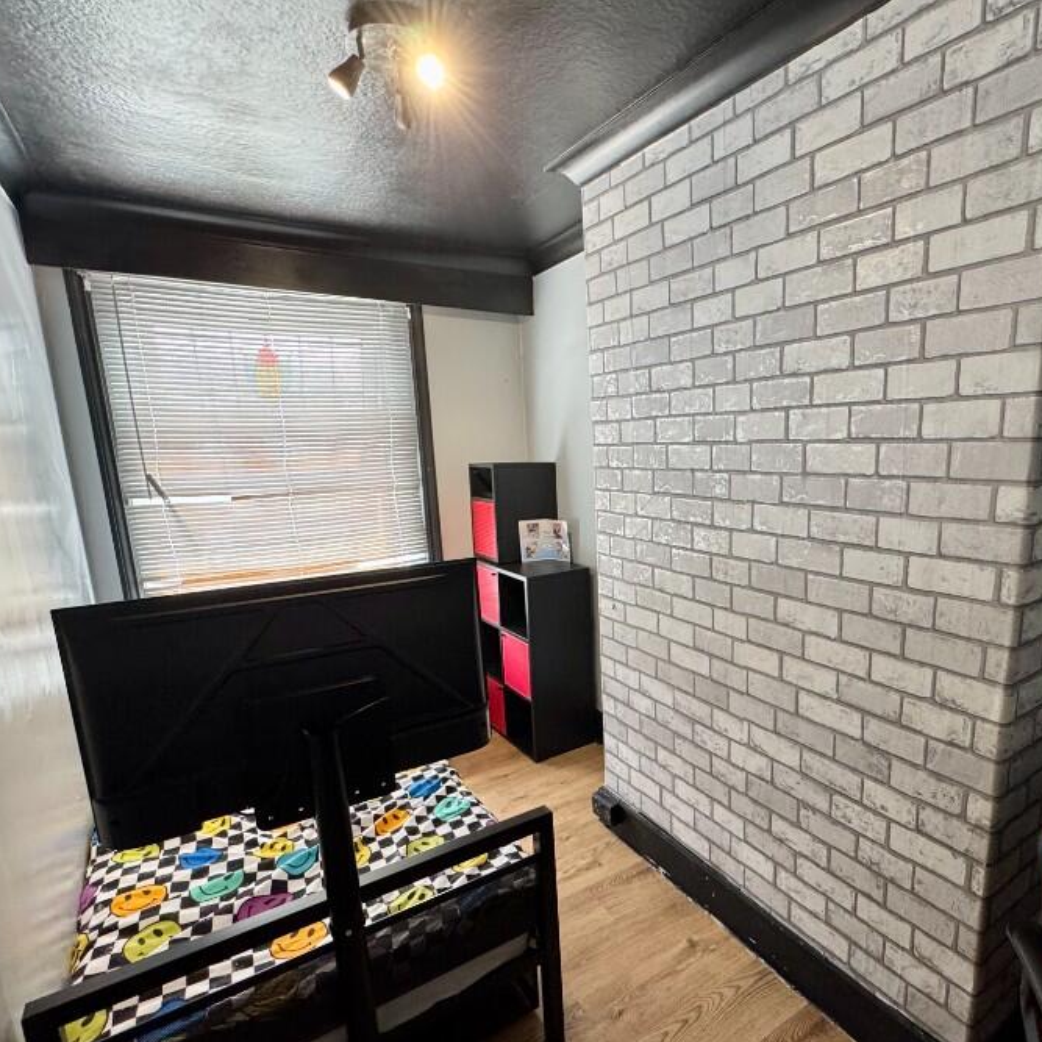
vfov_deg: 77.5
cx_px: 636
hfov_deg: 76.6
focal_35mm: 19
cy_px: 572
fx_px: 647
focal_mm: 2.22
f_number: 2.2
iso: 320
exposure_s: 1/71
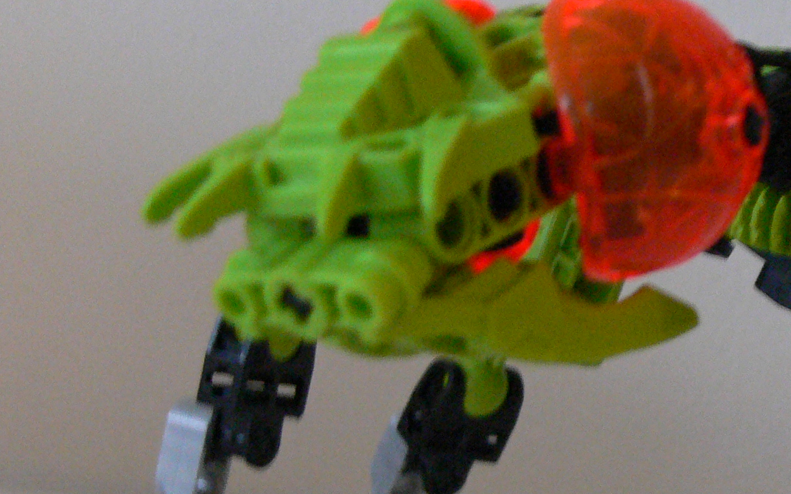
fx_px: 2134
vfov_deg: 13.2
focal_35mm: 99
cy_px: 287
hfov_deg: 20.2
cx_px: 829
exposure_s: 1/6
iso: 200
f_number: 2.8
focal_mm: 7.4
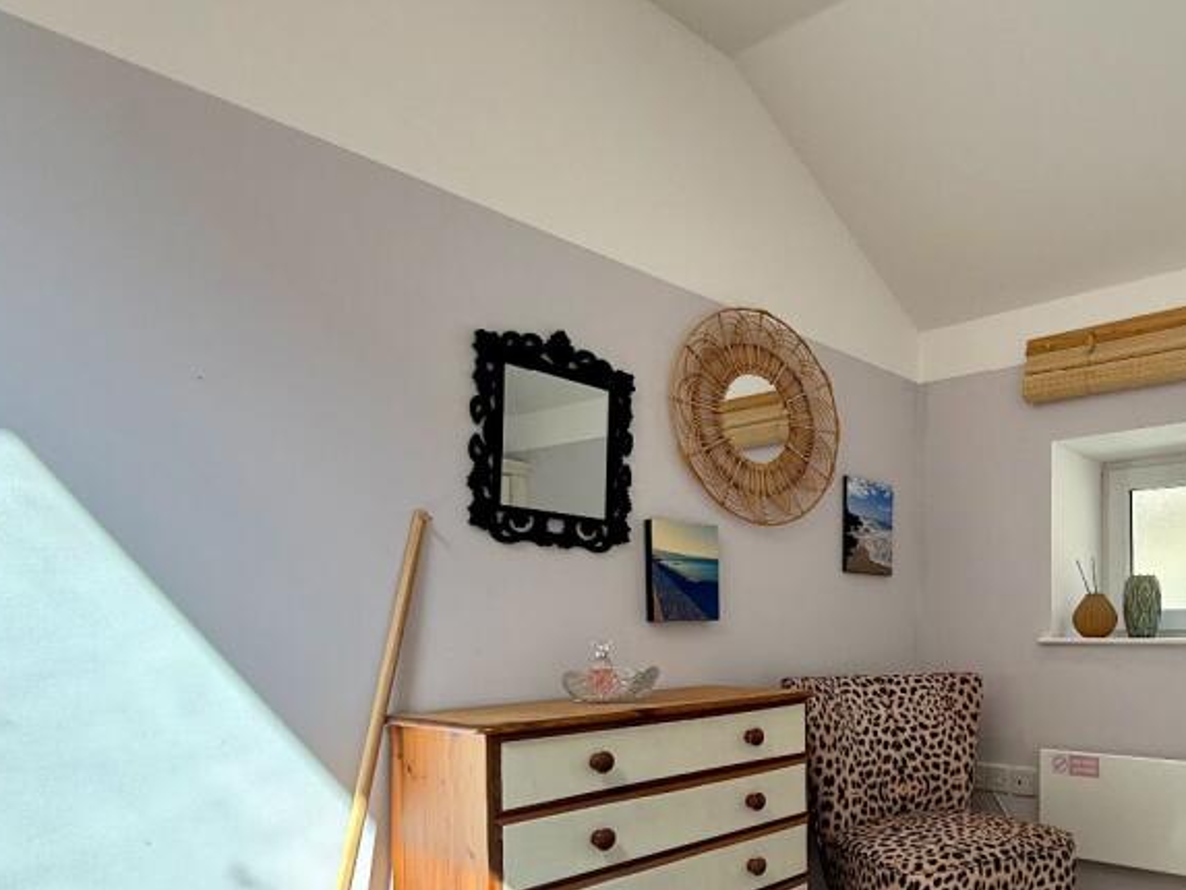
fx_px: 857
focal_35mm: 25
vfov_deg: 53.3
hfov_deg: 62.8
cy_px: 627
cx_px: 967
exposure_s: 1/131
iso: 64
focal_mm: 2.22
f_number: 2.2
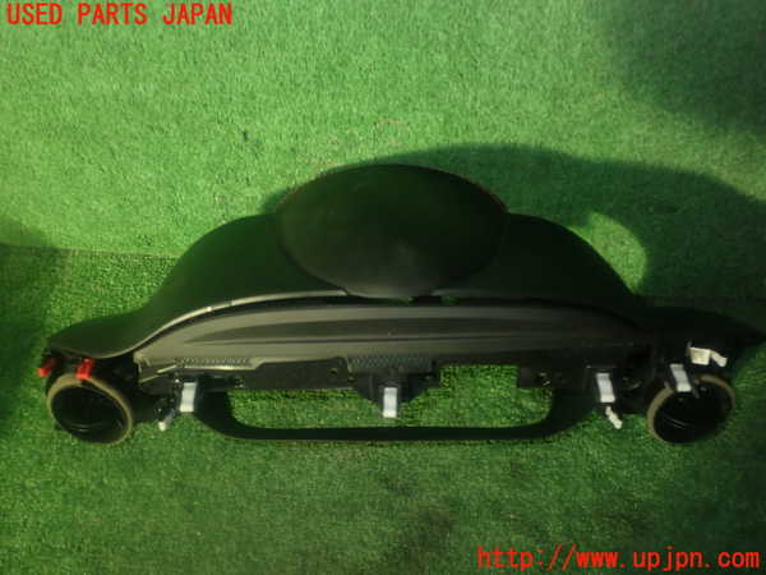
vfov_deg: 39.7
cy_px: 288
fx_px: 797
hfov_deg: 51.4
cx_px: 383
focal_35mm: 36
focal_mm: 6.37
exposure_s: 1/40
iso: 200
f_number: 7.1
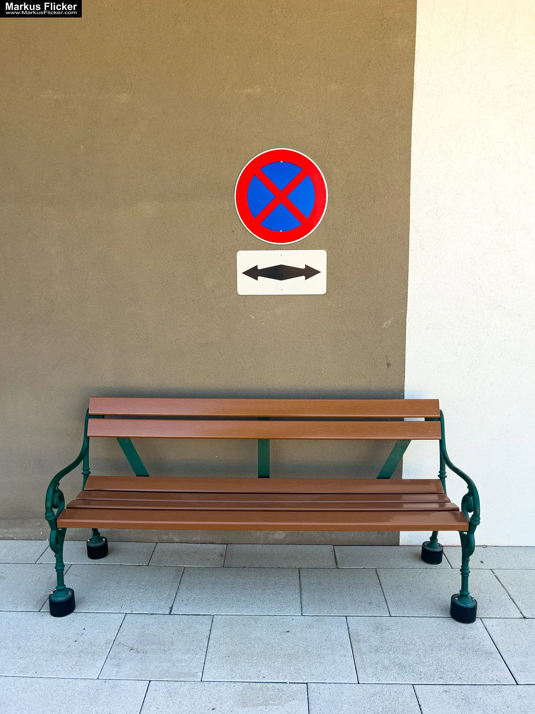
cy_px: 357
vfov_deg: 67.3
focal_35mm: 26
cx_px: 268
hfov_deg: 53.1
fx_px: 536
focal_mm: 5.7
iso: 50
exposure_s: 1/730
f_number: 1.5
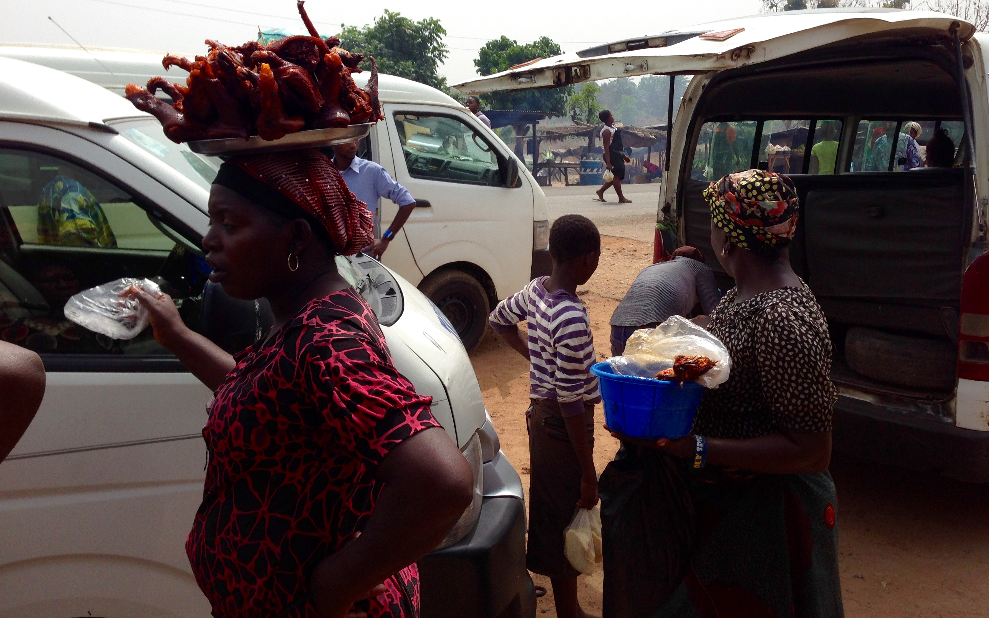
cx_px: 501
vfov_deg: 35.3
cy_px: 271
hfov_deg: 54.0
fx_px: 970
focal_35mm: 36
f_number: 2.4
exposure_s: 1/1355
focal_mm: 4.12
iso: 50
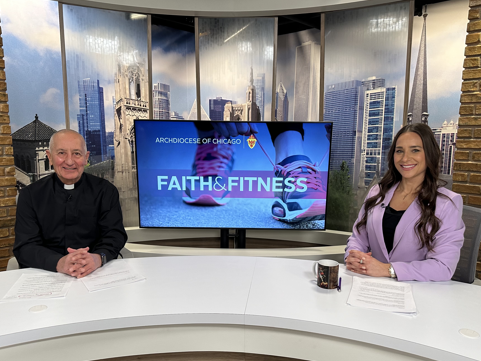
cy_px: 203
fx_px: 389
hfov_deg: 63.4
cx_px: 246
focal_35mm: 28
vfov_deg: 49.6
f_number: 1.78
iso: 200
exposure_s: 1/121
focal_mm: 6.86
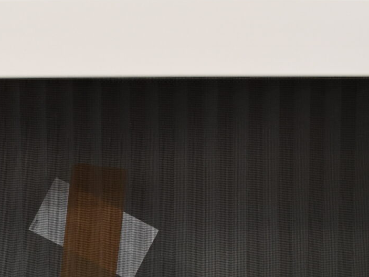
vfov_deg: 12.1
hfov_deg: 16.2
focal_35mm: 121
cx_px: 86
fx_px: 1287
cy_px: 271
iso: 400
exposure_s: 1/125
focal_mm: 23
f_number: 5.6
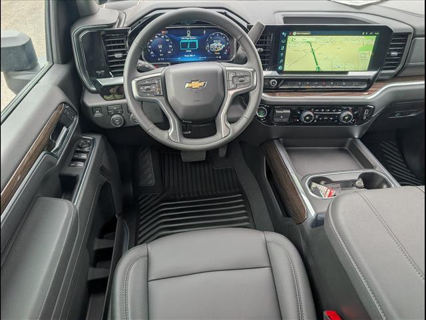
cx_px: 213
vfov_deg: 56.8
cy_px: 160
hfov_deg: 71.6
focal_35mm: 24
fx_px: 295
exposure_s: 1/400
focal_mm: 6.9
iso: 20
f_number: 1.68
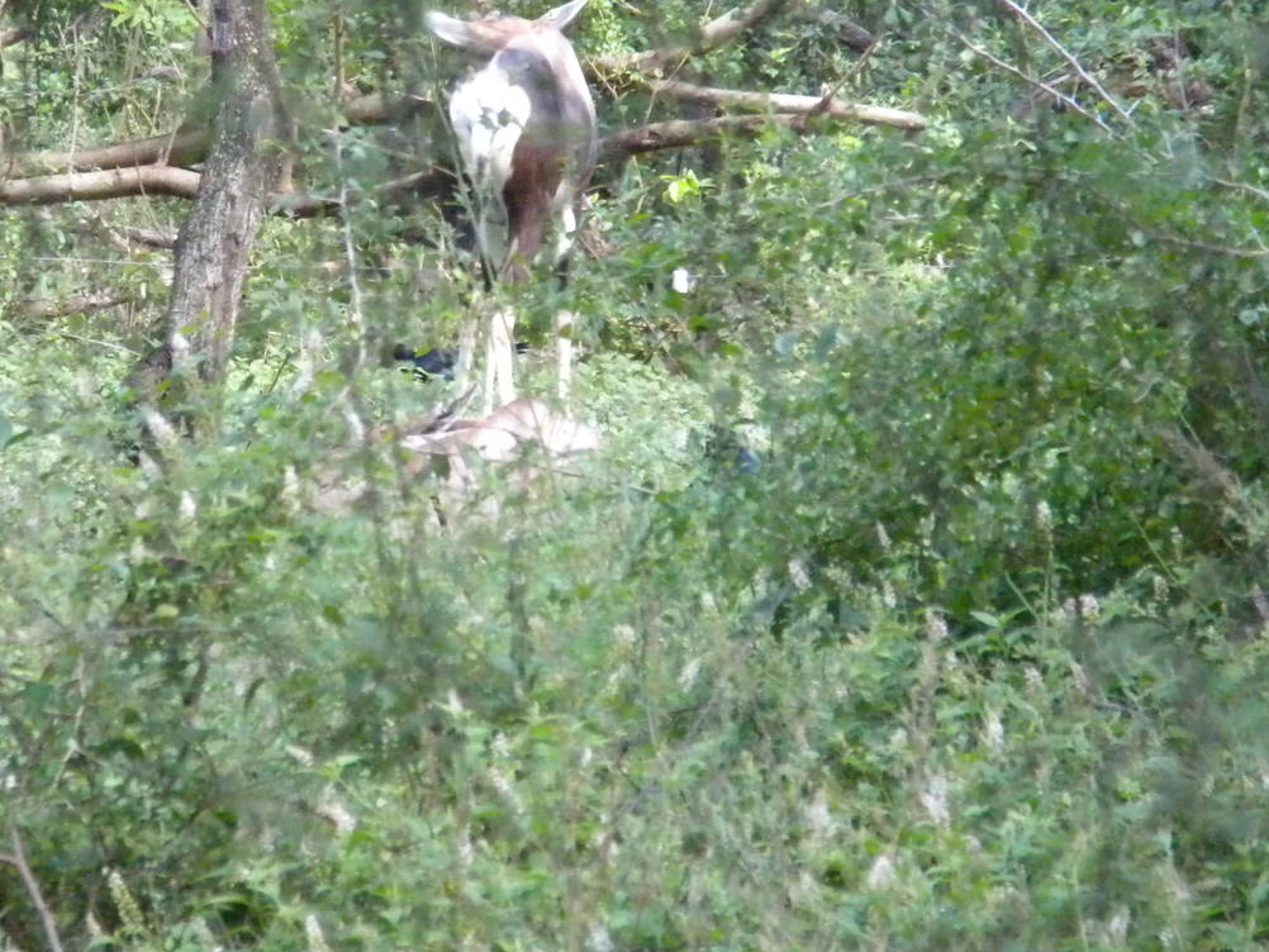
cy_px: 220
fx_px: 15217
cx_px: 355
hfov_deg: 4.8
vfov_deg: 3.6
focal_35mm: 415
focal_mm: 46.2
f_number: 5.3
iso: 800
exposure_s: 1/188
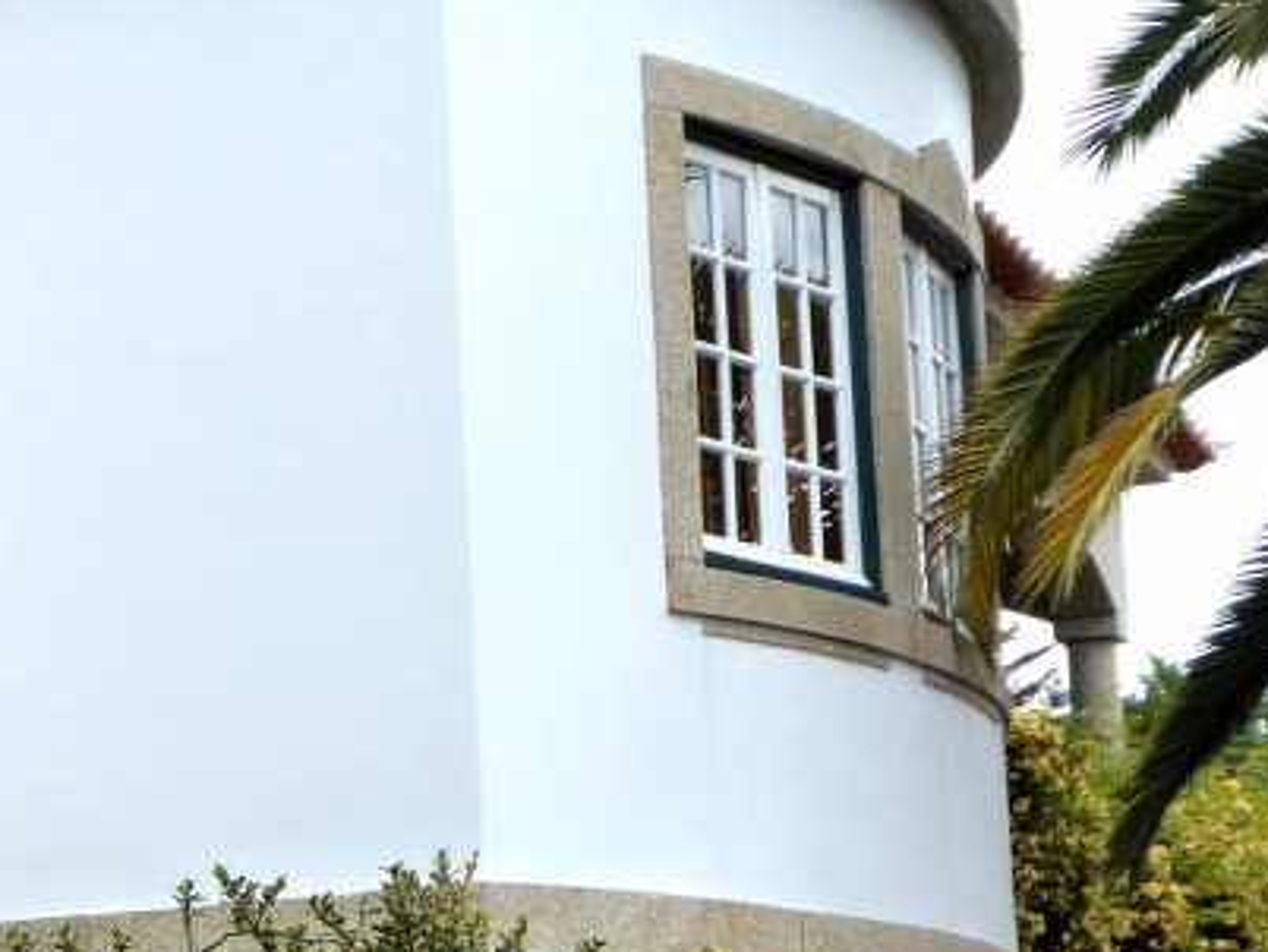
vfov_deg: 10.9
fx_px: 4948
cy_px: 895
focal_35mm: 135
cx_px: -126
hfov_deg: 14.3
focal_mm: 9
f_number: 4.1
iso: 125
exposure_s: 1/320
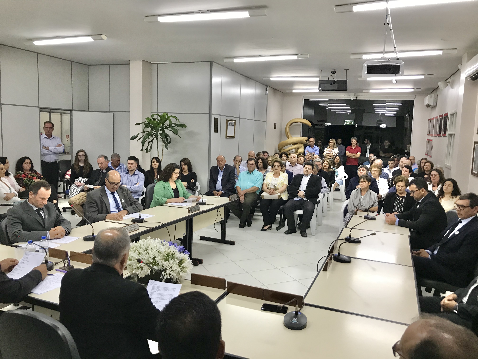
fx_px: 387
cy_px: 180
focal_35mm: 28
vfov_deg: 49.7
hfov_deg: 63.4
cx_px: 239
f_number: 1.8
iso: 40
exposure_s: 1/30
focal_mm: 3.99
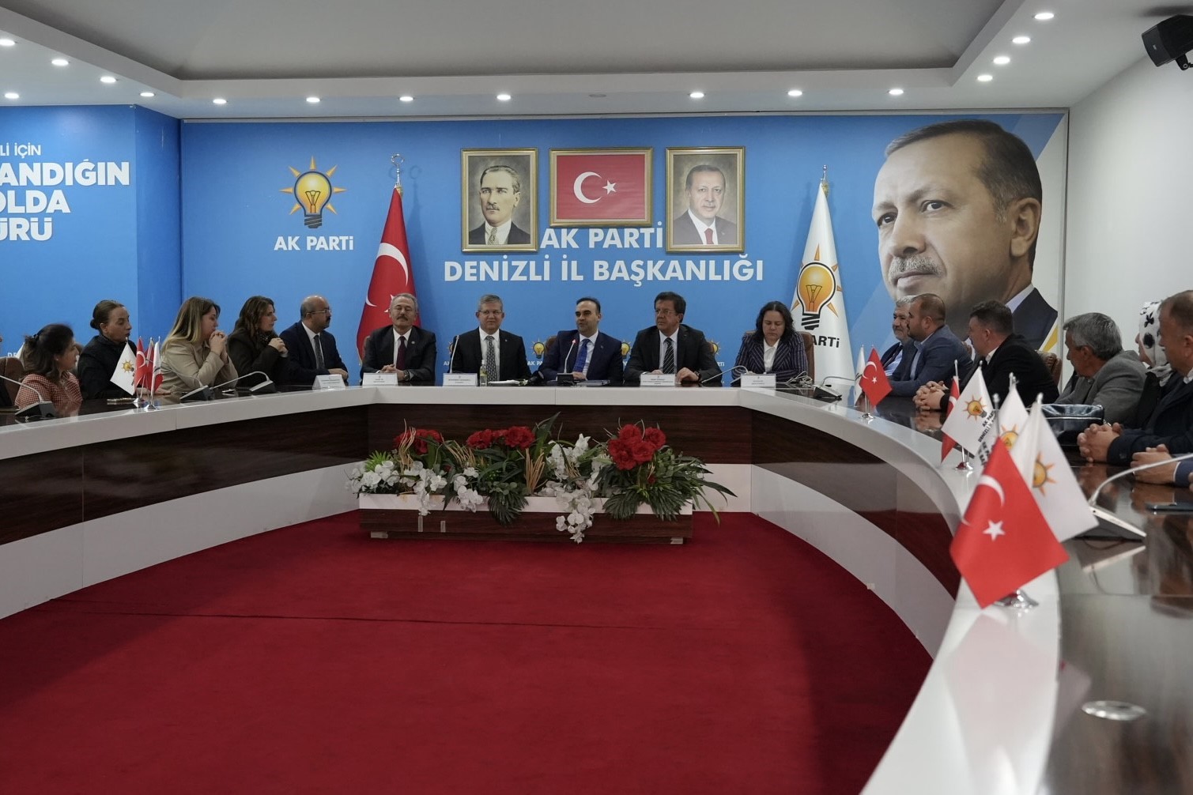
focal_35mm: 42
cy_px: 398
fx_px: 1392
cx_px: 596
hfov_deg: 46.4
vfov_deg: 31.9
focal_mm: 28.3
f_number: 4
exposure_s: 1/160
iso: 3200
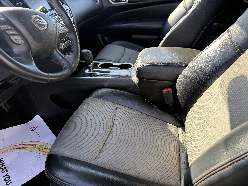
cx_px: 124
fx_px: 172
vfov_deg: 56.8
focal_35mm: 24
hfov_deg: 71.6
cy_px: 93
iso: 100
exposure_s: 1/268
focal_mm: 6.76
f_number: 1.78
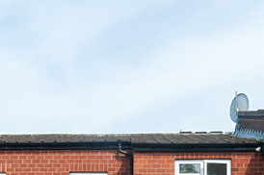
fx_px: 520
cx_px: 92
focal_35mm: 71
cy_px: 150
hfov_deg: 28.3
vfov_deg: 18.9
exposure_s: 1/400
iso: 400
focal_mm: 19
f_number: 9
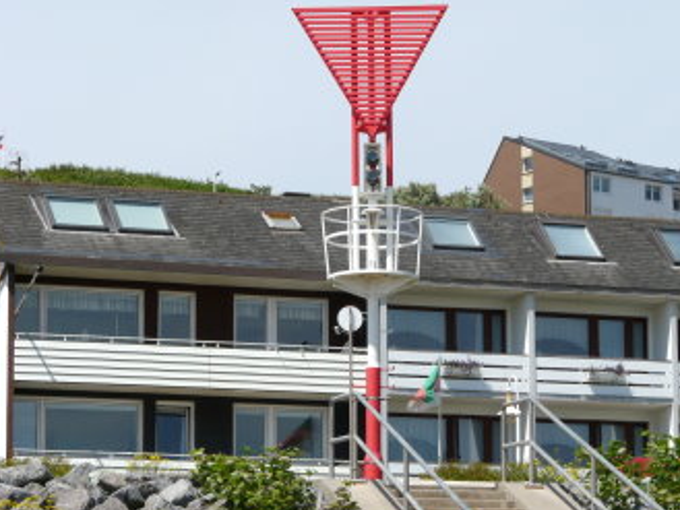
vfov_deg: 9.1
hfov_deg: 12.0
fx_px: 3223
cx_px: 401
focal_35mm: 164
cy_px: 254
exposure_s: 1/500
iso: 100
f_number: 6.3
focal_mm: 22.1
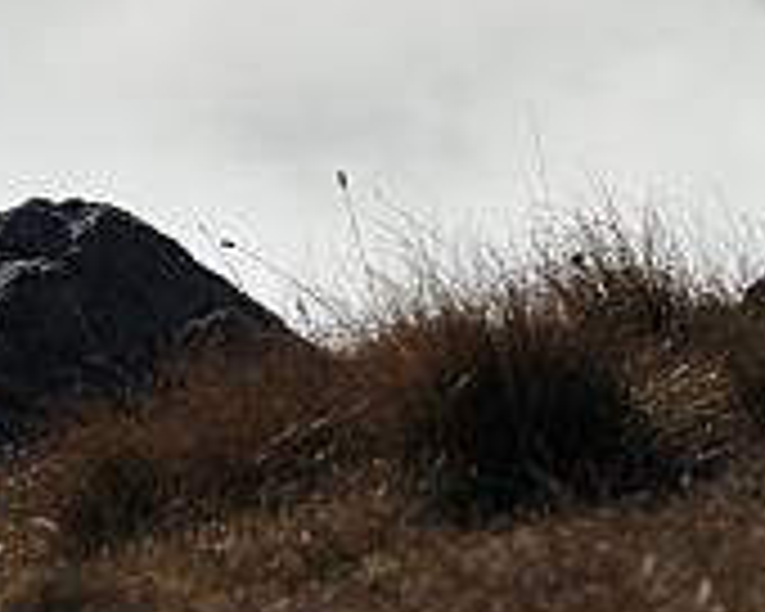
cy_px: -133
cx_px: 1395
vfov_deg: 0.9
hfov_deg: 1.2
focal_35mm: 1651
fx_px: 37380
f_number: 14
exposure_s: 1/800
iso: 250
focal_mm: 300
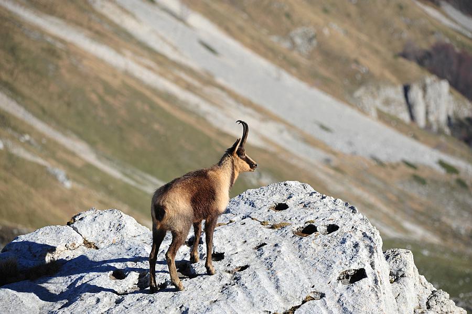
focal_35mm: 380
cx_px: 236
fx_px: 4979
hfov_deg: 5.4
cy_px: 157
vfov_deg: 3.6
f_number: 10
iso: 250
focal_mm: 380
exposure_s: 1/400
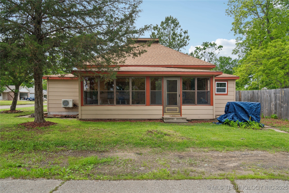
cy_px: 96
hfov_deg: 76.1
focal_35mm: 23
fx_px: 185
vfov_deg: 55.1
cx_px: 144
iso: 800
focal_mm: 23
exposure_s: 1/640
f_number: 11
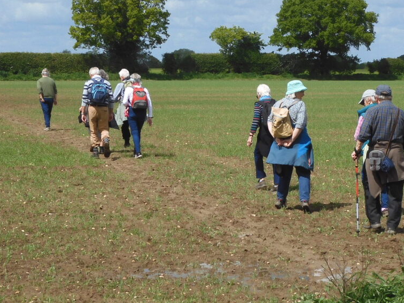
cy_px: 110
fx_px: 1027
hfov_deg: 22.2
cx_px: 236
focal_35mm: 88
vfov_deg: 16.8
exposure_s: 1/800
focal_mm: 11.6
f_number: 4.5
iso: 100
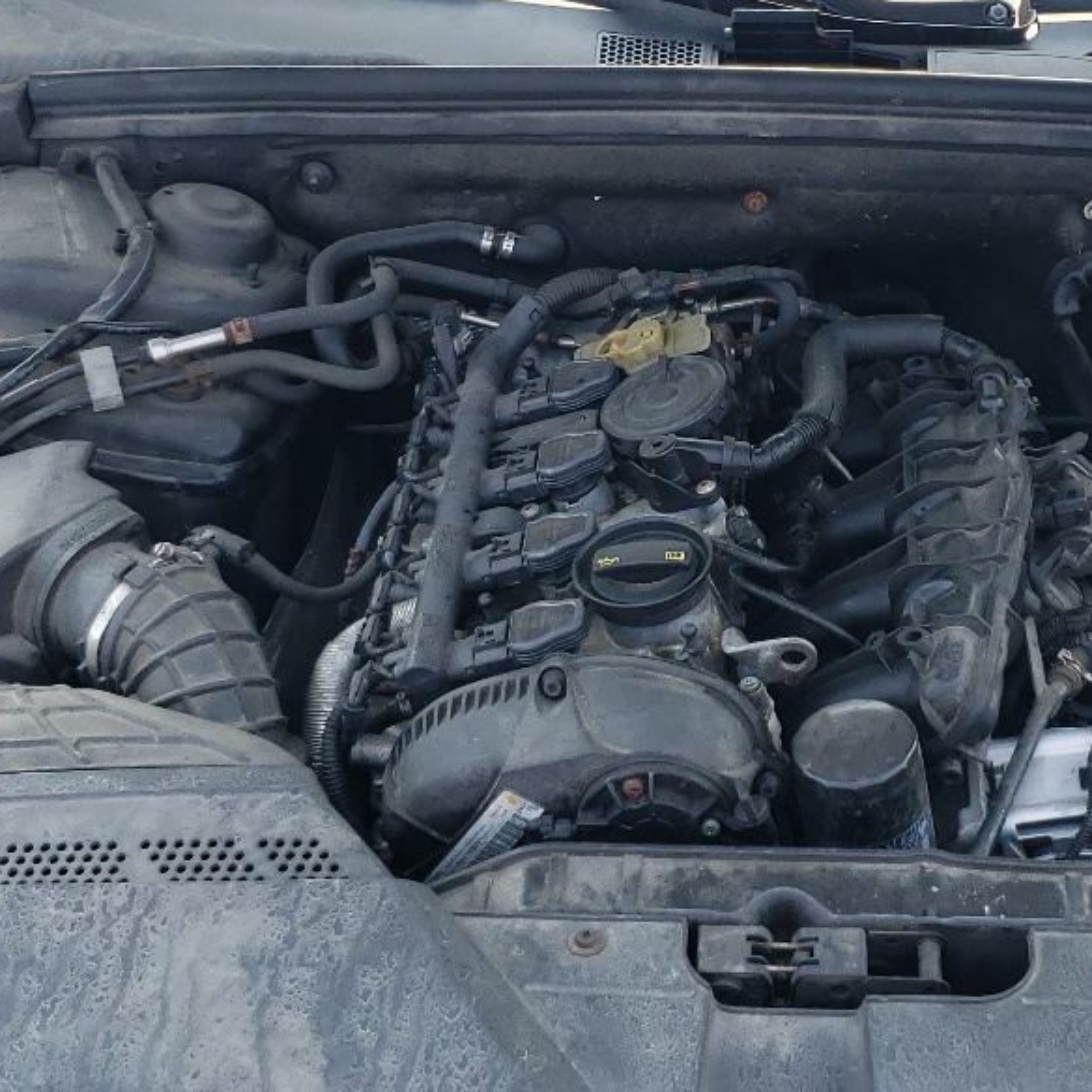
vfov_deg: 27.3
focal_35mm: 63
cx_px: 813
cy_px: 509
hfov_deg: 27.0
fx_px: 2248
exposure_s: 1/476
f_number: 1.5
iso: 50
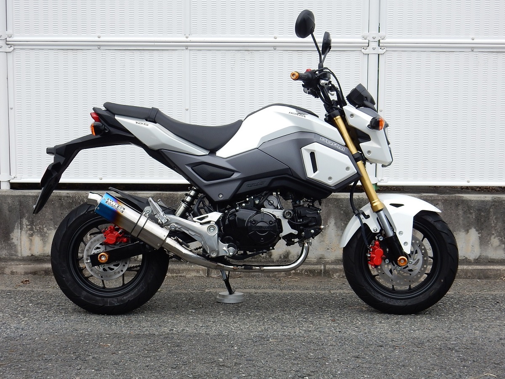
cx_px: 252
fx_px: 875
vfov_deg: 24.4
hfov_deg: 32.2
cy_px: 190
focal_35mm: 60
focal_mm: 10.7
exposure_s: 1/400
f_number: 4.5
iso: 125
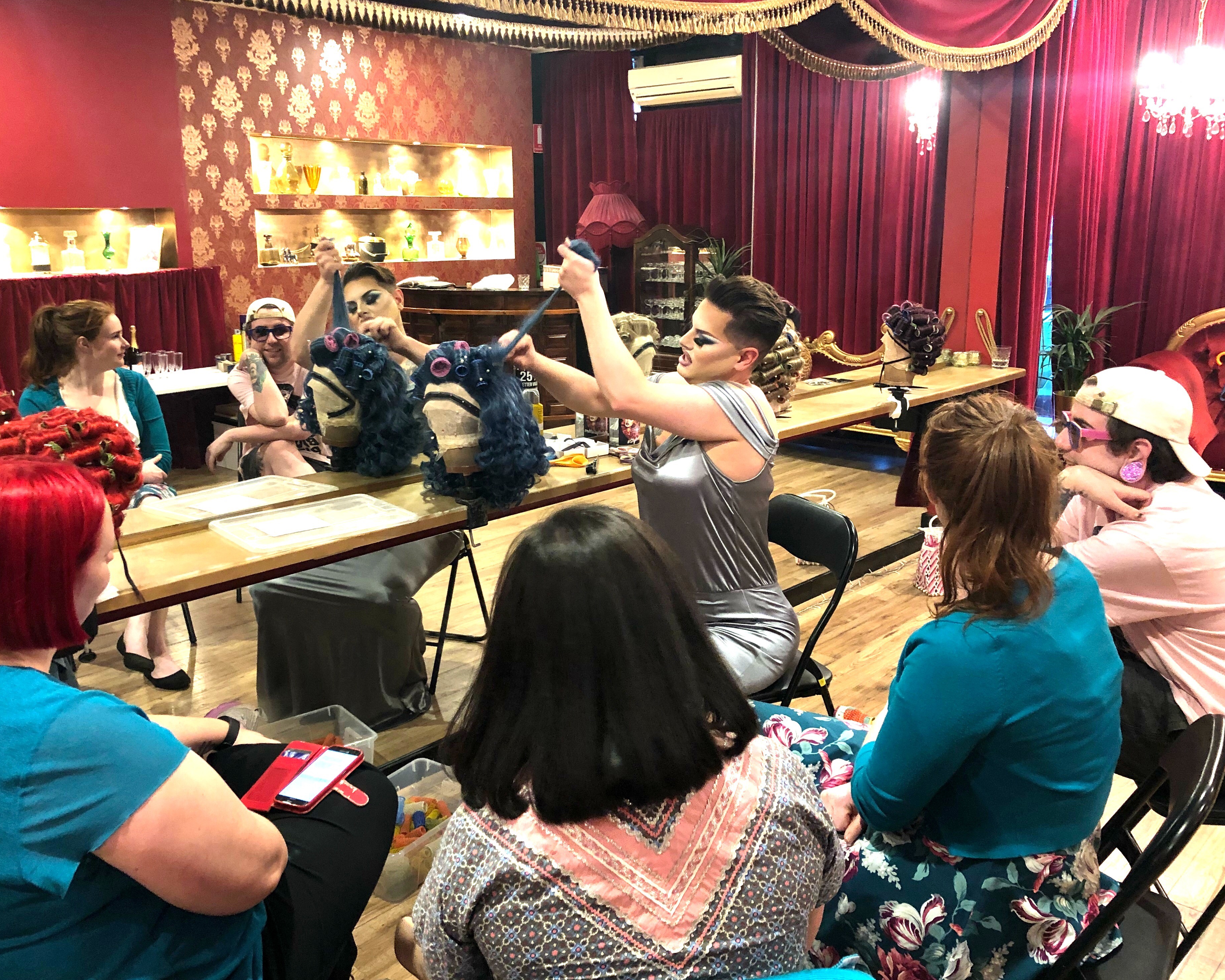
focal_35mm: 30
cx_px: 601
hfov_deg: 58.8
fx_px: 1088
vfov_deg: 48.5
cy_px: 478
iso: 80
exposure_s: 1/7
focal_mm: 4
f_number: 1.8
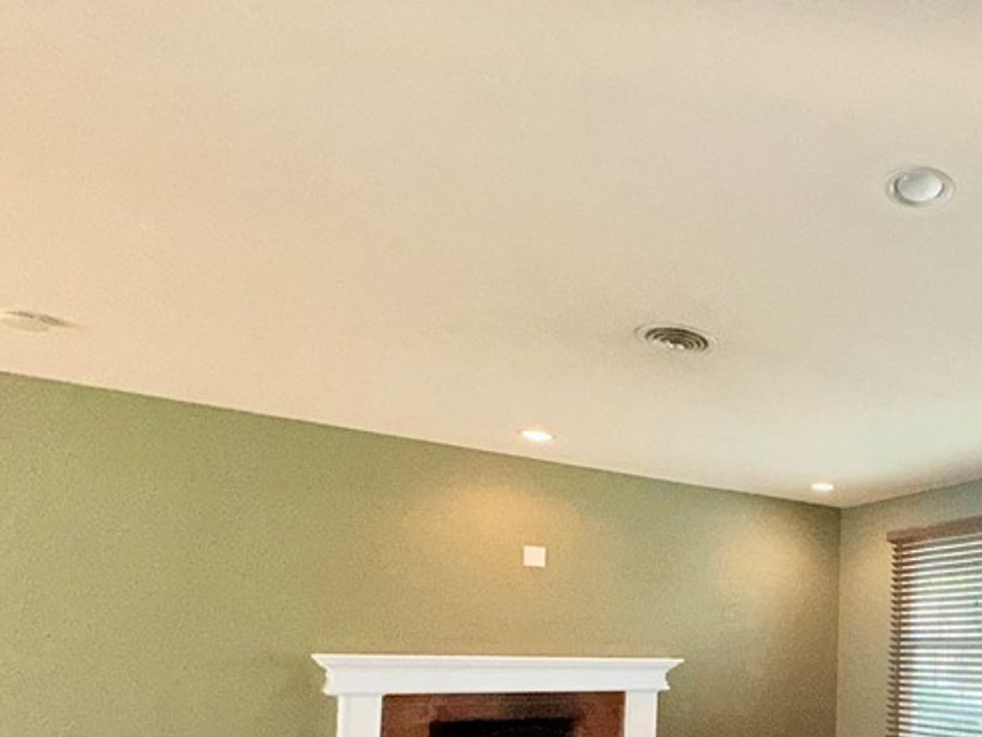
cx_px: 936
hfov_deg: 51.9
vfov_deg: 45.3
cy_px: 612
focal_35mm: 29
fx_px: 823
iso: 125
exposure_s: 1/120
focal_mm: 2.22
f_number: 2.2
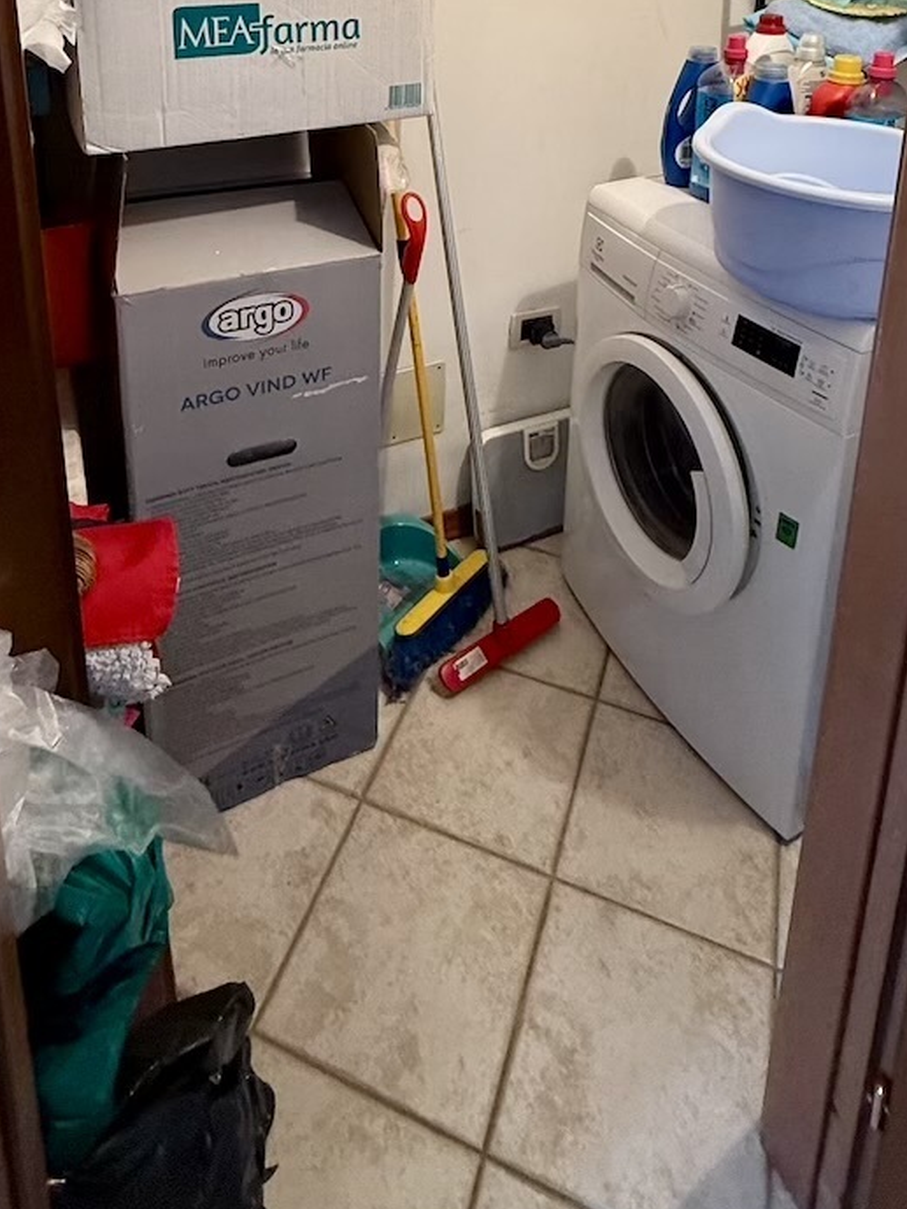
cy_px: 102
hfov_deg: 53.1
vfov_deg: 57.0
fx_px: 908
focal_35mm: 26
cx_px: 461
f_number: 2.2
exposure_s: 1/50
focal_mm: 2.22
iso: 200
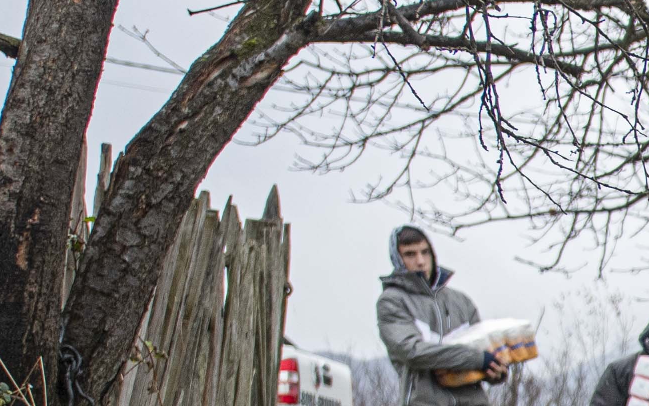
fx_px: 2459
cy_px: 683
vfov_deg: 9.1
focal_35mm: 139
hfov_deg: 12.9
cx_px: 1351
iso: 320
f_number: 3.2
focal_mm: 24
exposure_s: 1/500
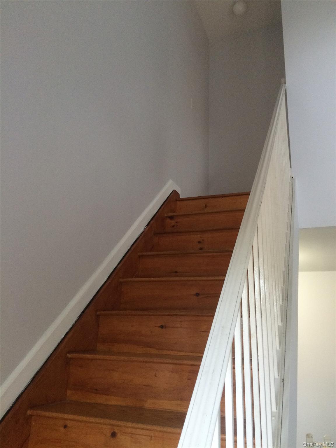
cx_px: 168
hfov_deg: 48.2
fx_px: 375
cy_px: 224
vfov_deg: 61.7
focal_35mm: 29
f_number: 2.2
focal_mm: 4.15
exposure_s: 1/30
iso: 160
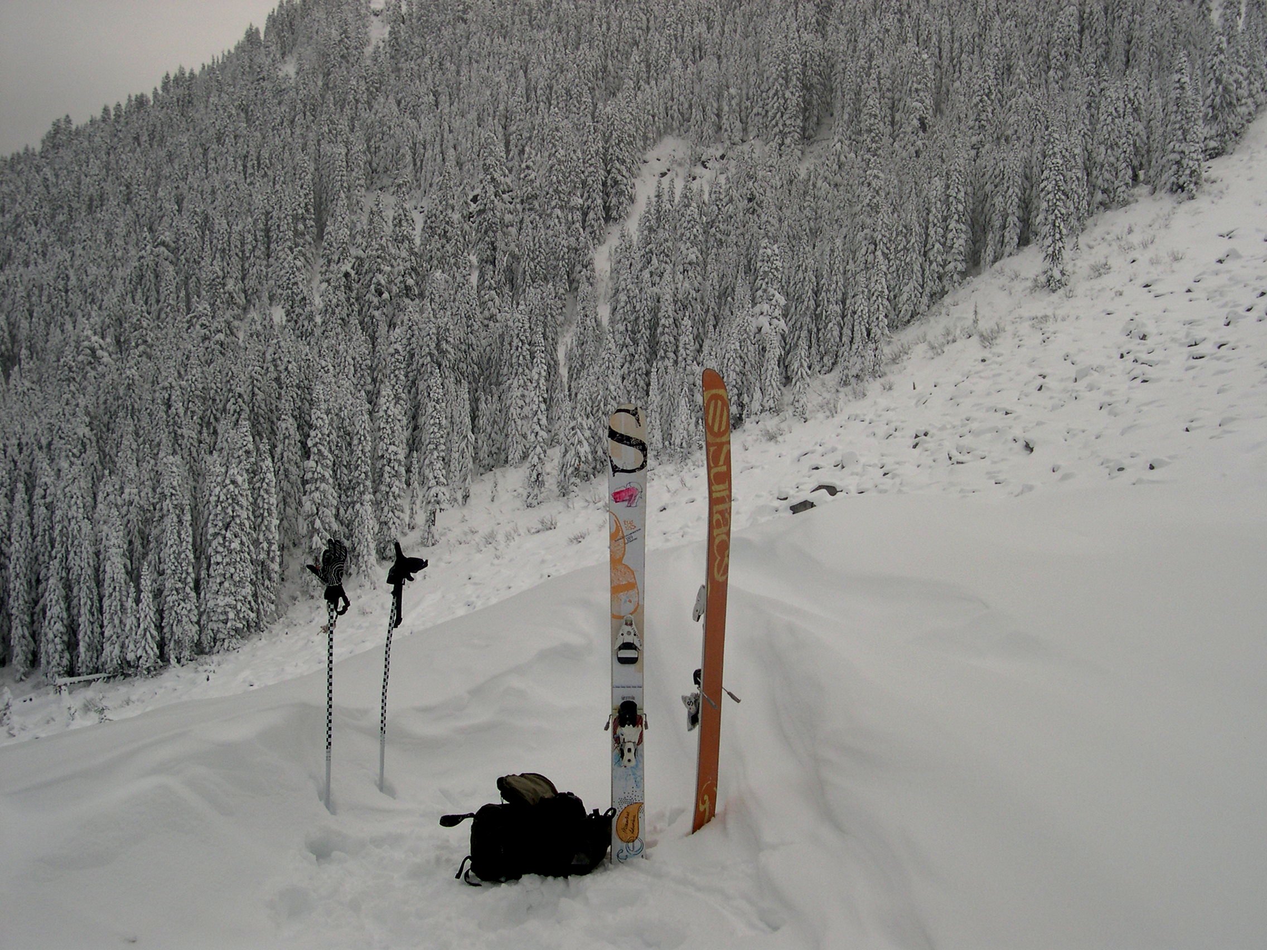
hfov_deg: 49.0
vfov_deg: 37.7
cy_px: 475
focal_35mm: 38
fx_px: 1391
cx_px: 634
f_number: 7.6
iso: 100
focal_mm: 8
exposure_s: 1/105
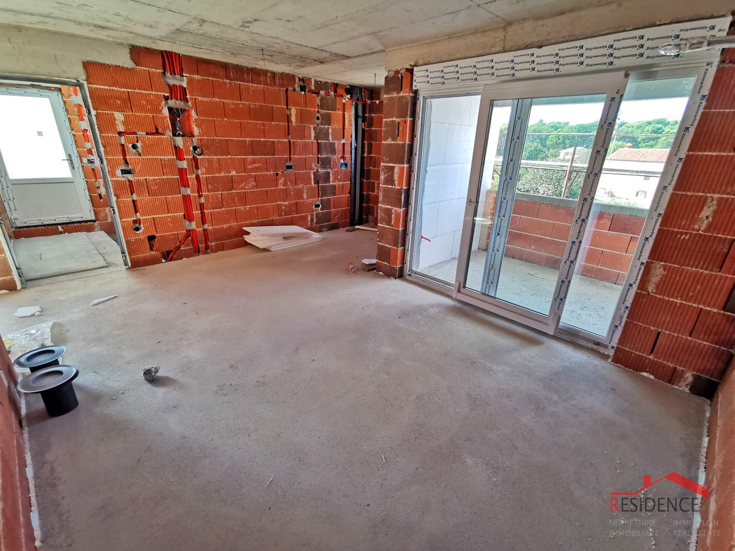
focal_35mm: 16
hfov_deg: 94.5
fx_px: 340
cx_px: 368
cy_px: 276
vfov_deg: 78.1
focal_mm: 2.35
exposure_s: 1/120
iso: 200
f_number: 2.2
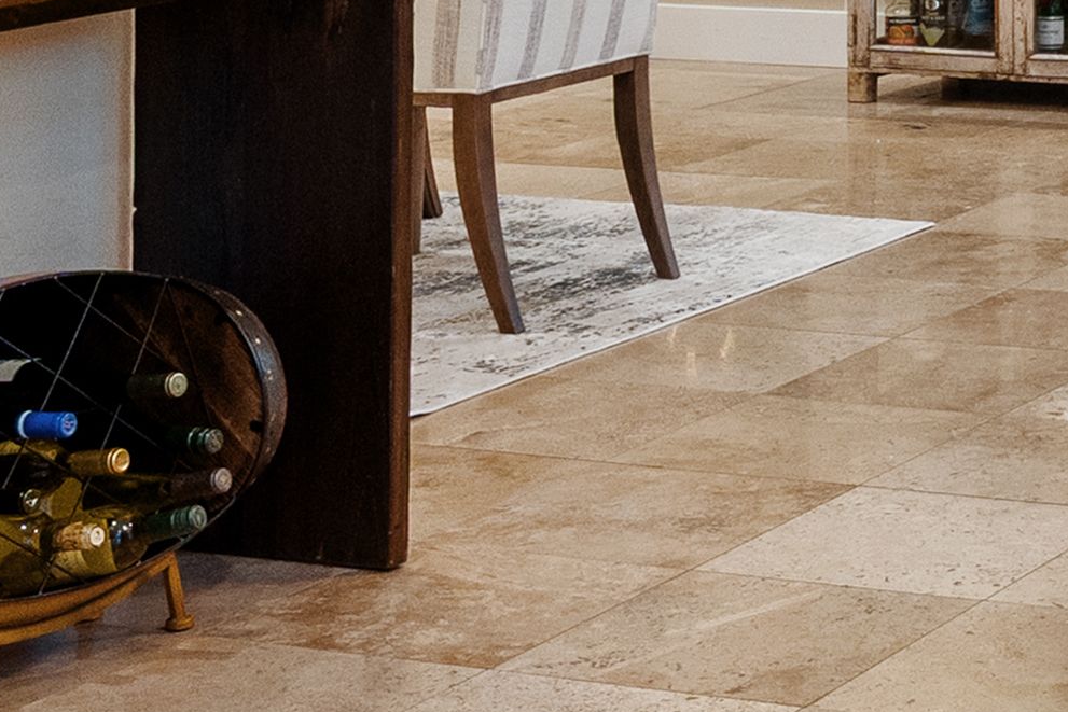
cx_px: 1552
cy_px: -327
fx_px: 3234
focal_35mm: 109
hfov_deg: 17.1
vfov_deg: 12.0
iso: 800
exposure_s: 1/30
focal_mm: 18
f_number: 8
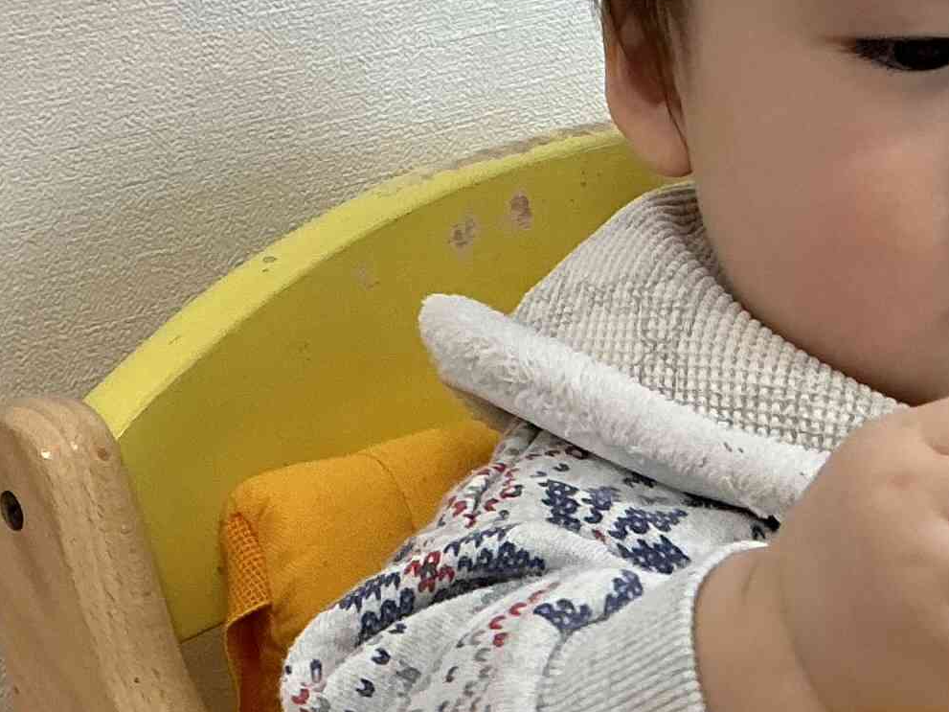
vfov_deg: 12.5
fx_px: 3235
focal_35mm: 118
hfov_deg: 16.4
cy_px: 514
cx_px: 887
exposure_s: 1/120
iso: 64
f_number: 1.8
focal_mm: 3
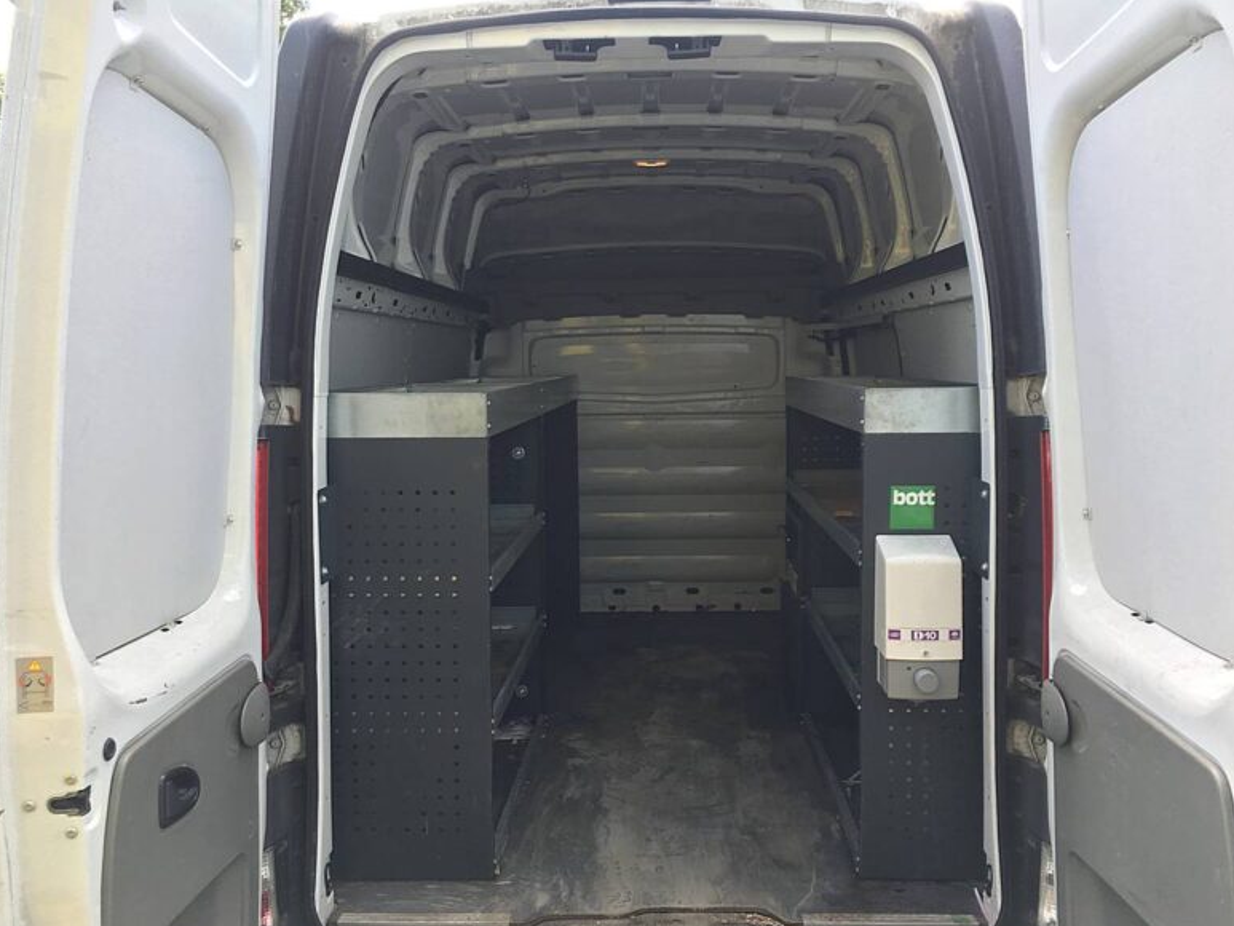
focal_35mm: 30
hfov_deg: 59.9
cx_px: 632
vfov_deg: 46.8
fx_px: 1070
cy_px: 476
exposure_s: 1/129
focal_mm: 4.15
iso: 25
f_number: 2.2
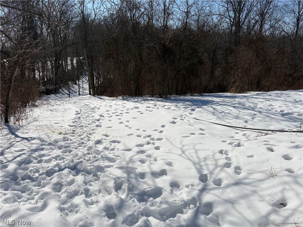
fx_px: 228
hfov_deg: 67.3
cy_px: 114
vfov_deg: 53.1
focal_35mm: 26
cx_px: 152
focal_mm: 5.96
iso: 40
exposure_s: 1/14493
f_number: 1.6
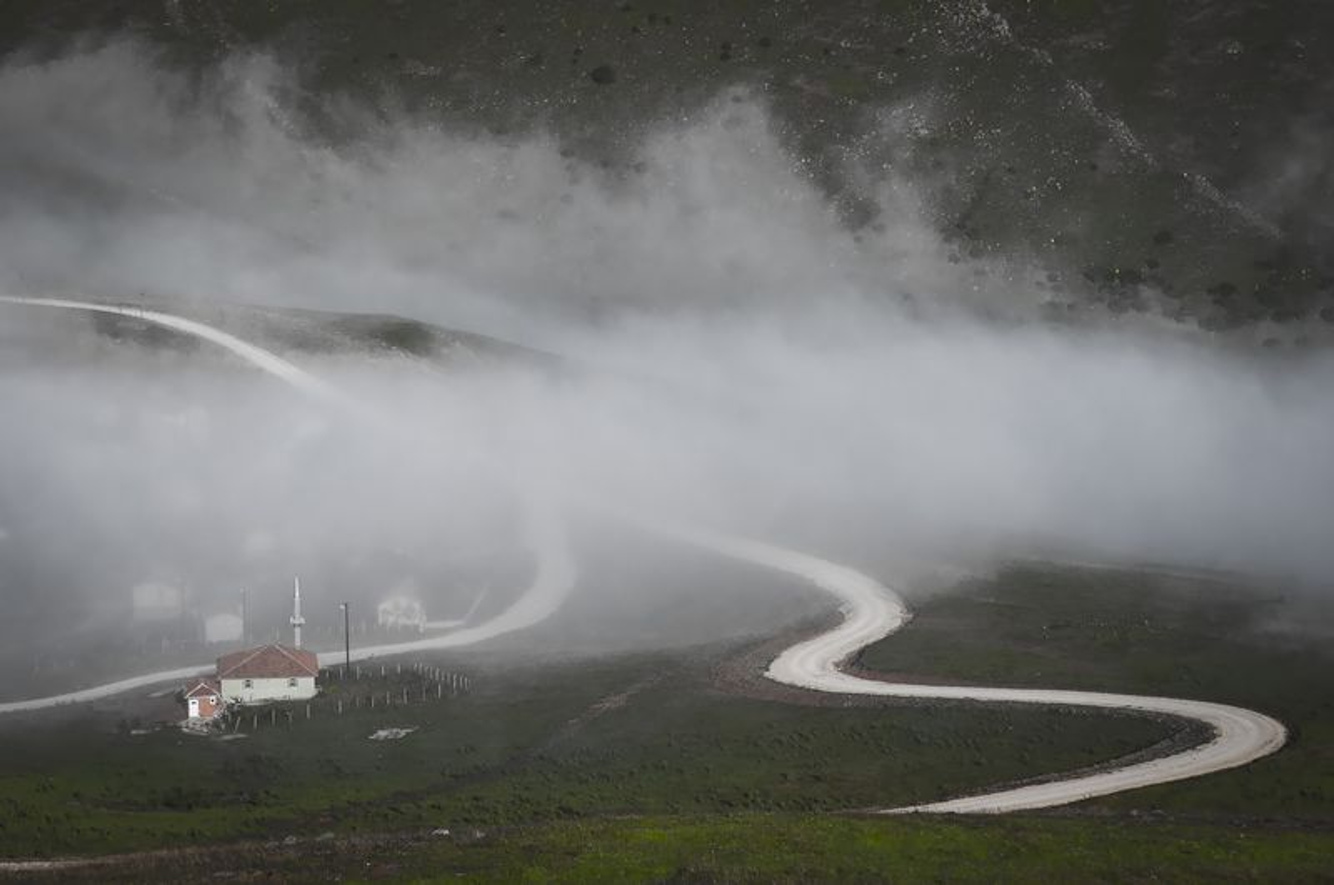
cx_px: 667
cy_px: 442
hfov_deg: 15.2
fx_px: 4995
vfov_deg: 10.1
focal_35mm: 135
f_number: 11
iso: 640
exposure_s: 1/1000
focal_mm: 90
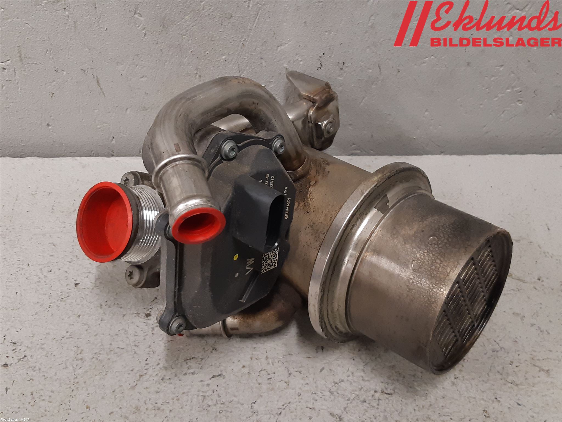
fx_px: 422
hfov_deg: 67.3
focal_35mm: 26
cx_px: 281
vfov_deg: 53.1
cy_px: 211
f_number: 1.7
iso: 160
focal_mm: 3.93
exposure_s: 1/50
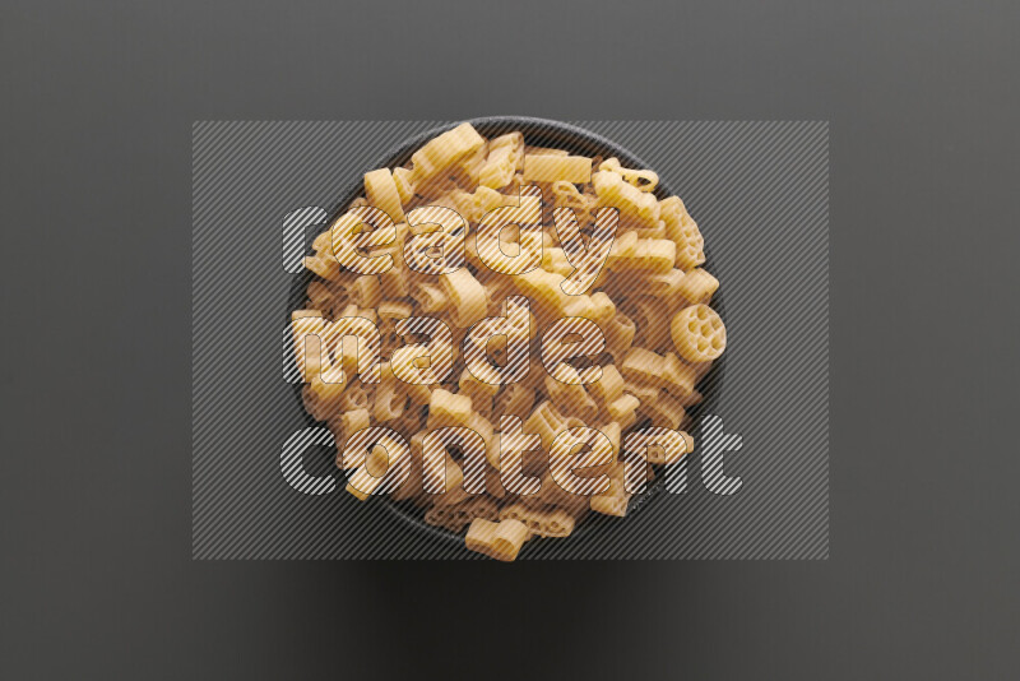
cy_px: 340
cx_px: 510
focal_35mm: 50
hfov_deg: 39.6
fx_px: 1417
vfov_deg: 27.0
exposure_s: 1/100
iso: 100
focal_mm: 50
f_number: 8
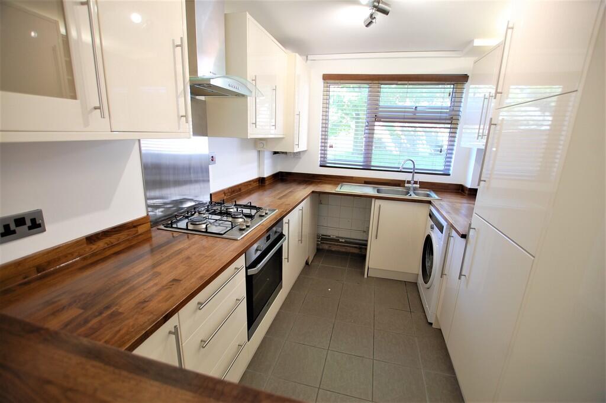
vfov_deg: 77.2
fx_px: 252
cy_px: 202
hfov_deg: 100.4
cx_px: 303
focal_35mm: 15
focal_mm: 10
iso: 200
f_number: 3.5
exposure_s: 1/25
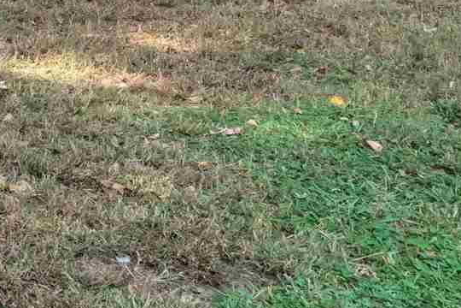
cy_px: -386
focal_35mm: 91
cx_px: -526
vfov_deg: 12.4
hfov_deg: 16.0
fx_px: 1165
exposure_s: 1/160
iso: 640
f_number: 9
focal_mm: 16
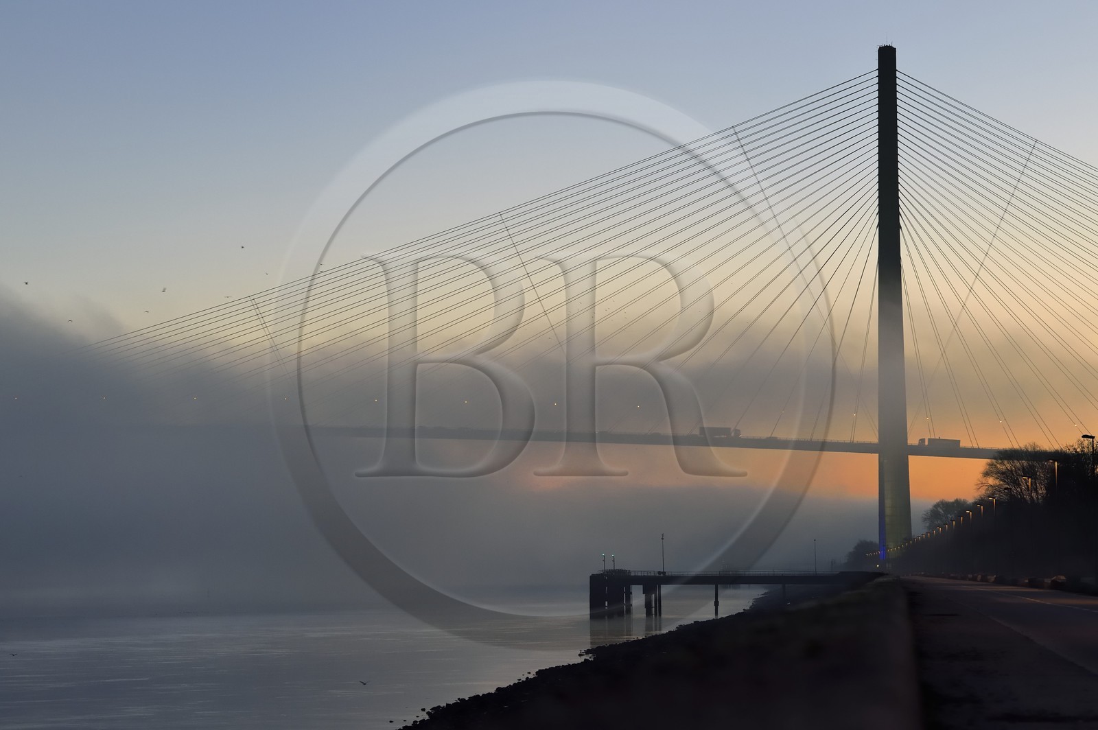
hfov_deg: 20.0
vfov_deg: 13.4
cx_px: 549
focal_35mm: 102
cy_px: 365
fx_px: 3108
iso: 800
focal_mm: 102
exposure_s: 1/40
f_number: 5.6
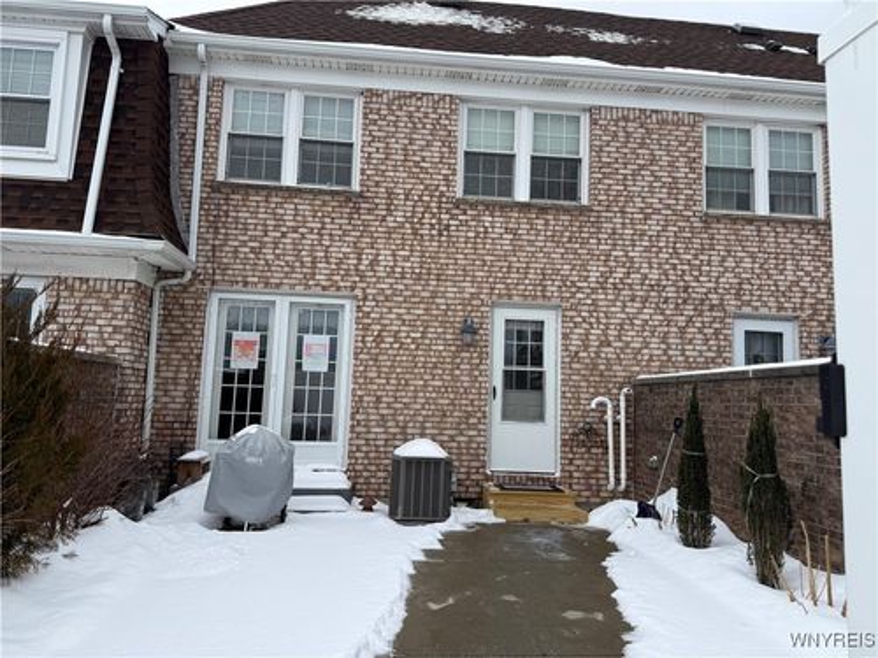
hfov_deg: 71.6
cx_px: 439
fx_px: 609
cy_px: 329
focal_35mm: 24
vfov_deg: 56.8
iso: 80
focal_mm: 6.76
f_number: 1.78
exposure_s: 1/1337
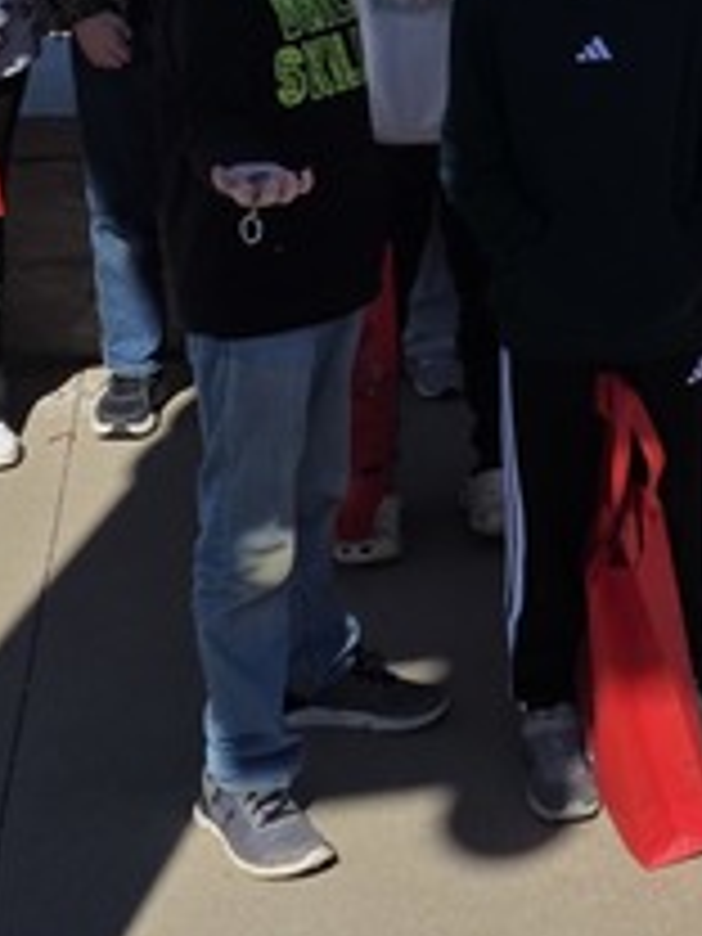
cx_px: 850
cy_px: -180
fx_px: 3055
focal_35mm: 113
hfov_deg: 12.8
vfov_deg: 16.7
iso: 64
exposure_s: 1/7944
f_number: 1.7
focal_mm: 6.3
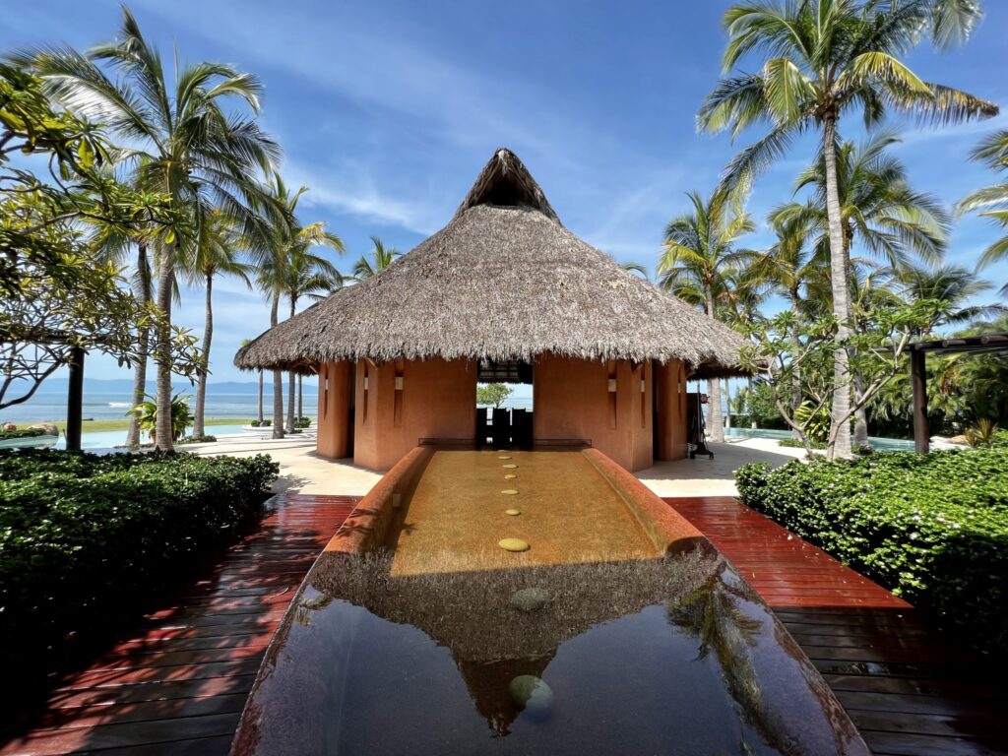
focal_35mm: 13
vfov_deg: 89.9
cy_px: 378
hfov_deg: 106.2
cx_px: 504
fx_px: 379
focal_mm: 1.57
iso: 32
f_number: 1.8
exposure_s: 1/1119
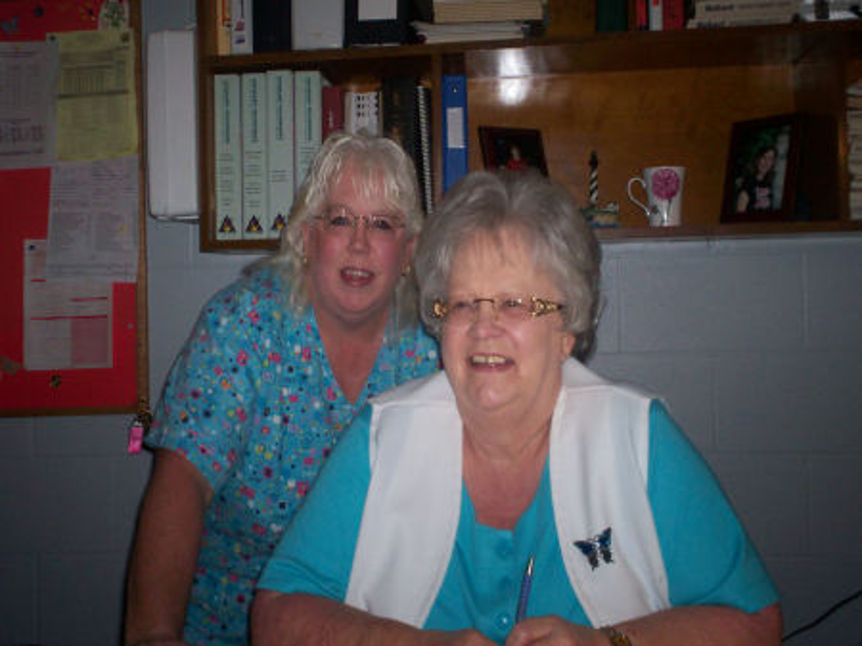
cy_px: 323
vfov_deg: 39.6
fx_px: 896
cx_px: 431
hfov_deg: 51.4
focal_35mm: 36
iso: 140
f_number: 4.5
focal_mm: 6
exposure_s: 1/60
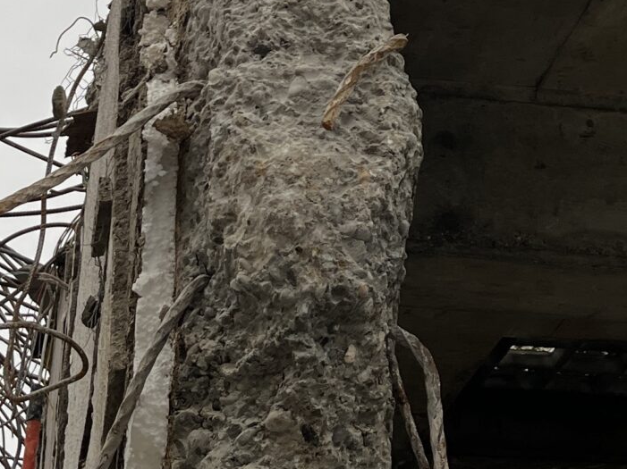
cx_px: 241
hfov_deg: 20.6
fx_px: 1720
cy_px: -53
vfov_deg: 15.1
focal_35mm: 95
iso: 40
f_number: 1.6
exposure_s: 1/122
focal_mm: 5.1
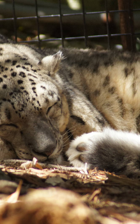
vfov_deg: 3.0
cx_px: 74
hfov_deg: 1.9
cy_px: 112
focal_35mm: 690
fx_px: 4214
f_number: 5.6
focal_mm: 300
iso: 800
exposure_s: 1/400
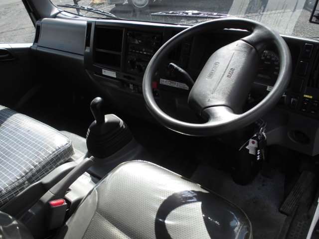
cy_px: 120
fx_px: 267
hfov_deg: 61.7
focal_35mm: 29
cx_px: 160
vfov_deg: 48.2
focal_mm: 5.3
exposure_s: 1/250
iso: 100
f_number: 3.7
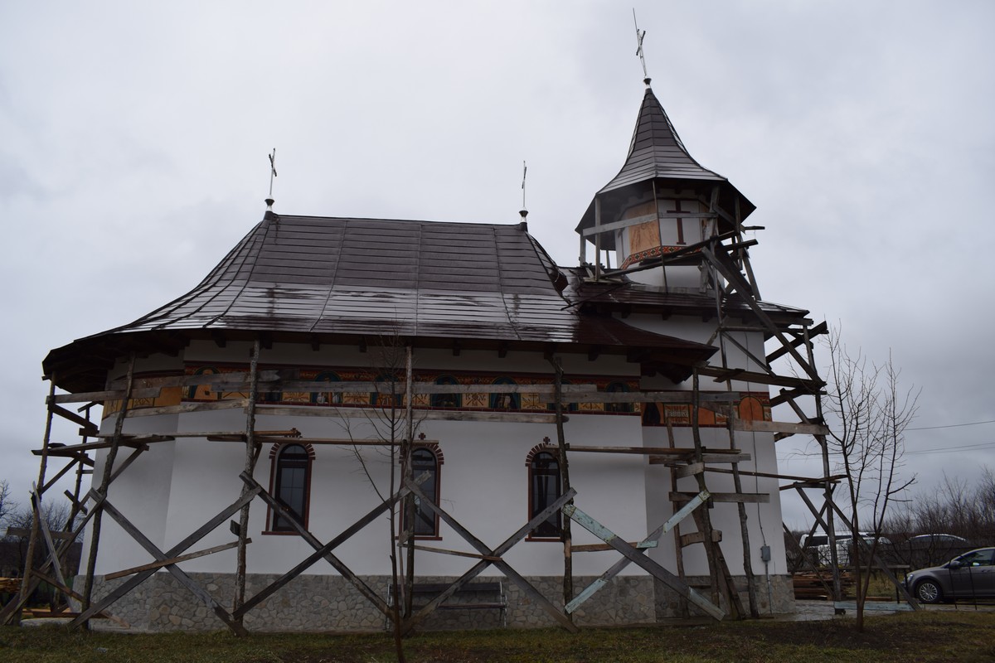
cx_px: 498
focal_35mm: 27
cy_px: 332
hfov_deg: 67.4
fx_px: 746
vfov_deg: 47.9
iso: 100
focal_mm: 18
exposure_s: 1/200
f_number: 7.1
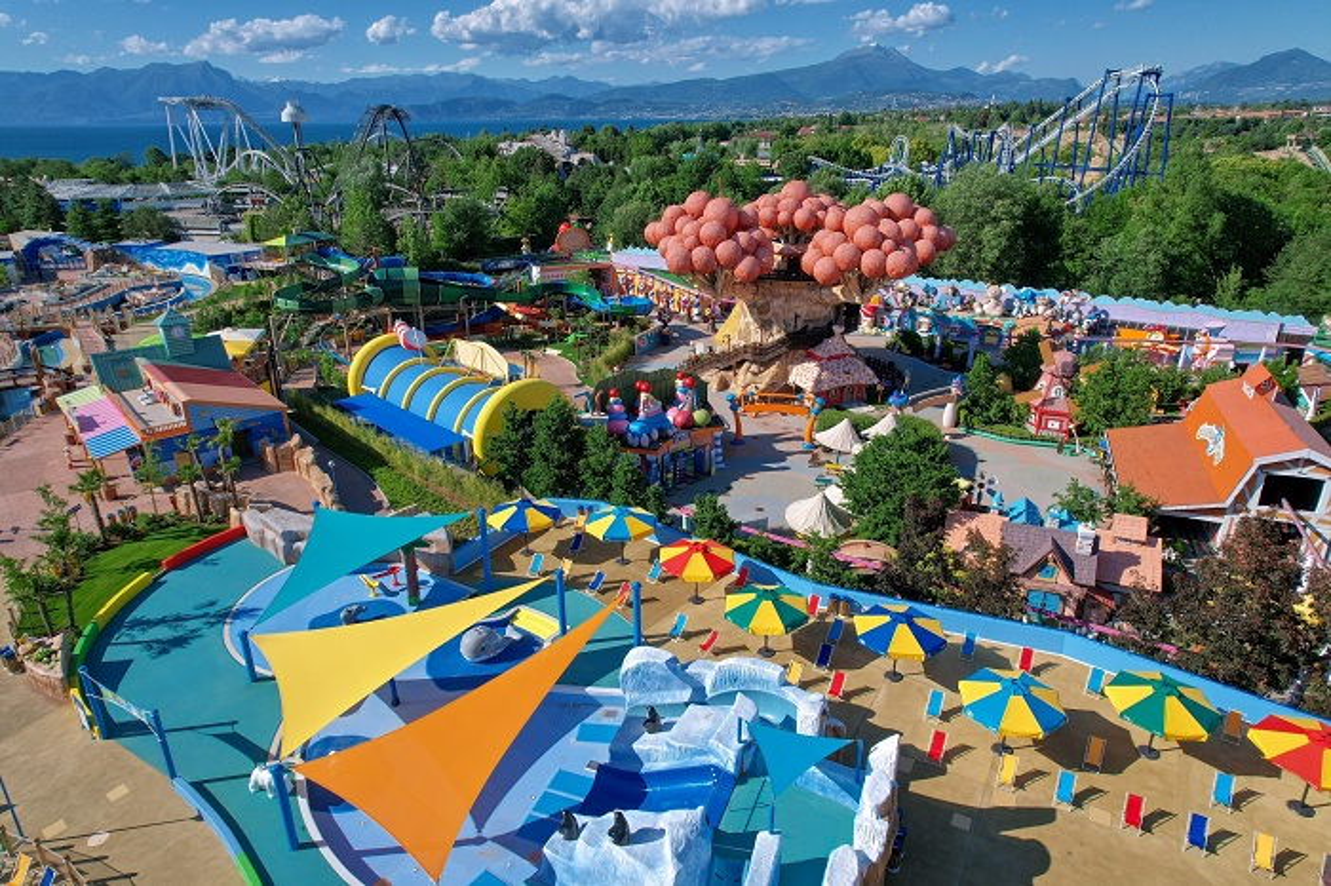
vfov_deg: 57.2
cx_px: 666
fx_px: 813
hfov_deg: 78.6
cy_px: 443
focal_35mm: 22
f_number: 2.8
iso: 120
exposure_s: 1/1500
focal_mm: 8.38
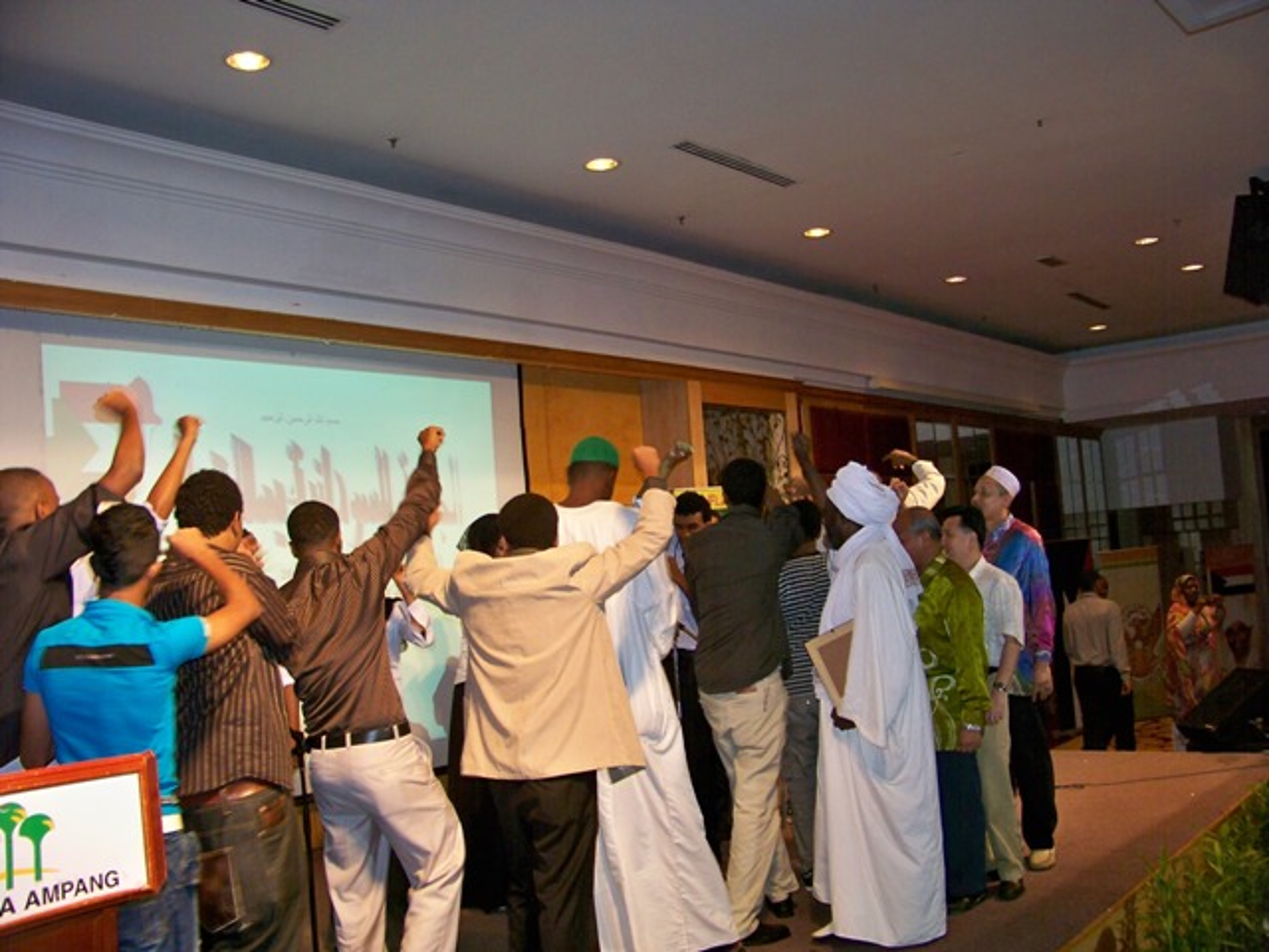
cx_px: 634
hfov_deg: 55.4
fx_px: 1210
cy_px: 476
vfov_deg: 42.9
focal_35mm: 33
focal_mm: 5.85
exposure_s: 1/30
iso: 200
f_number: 2.8
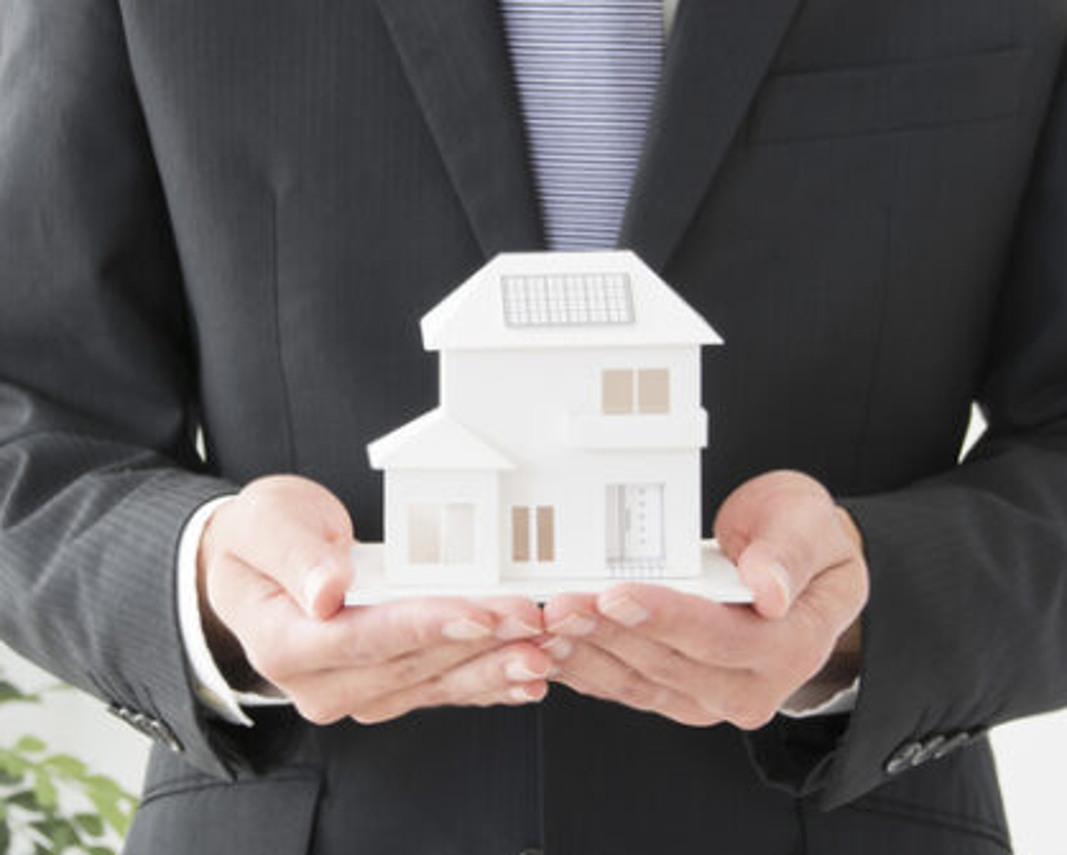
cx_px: 350
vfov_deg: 12.8
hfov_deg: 15.9
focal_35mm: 121
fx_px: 3824
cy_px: 442
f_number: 7.1
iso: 100
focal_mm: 60
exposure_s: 1/160
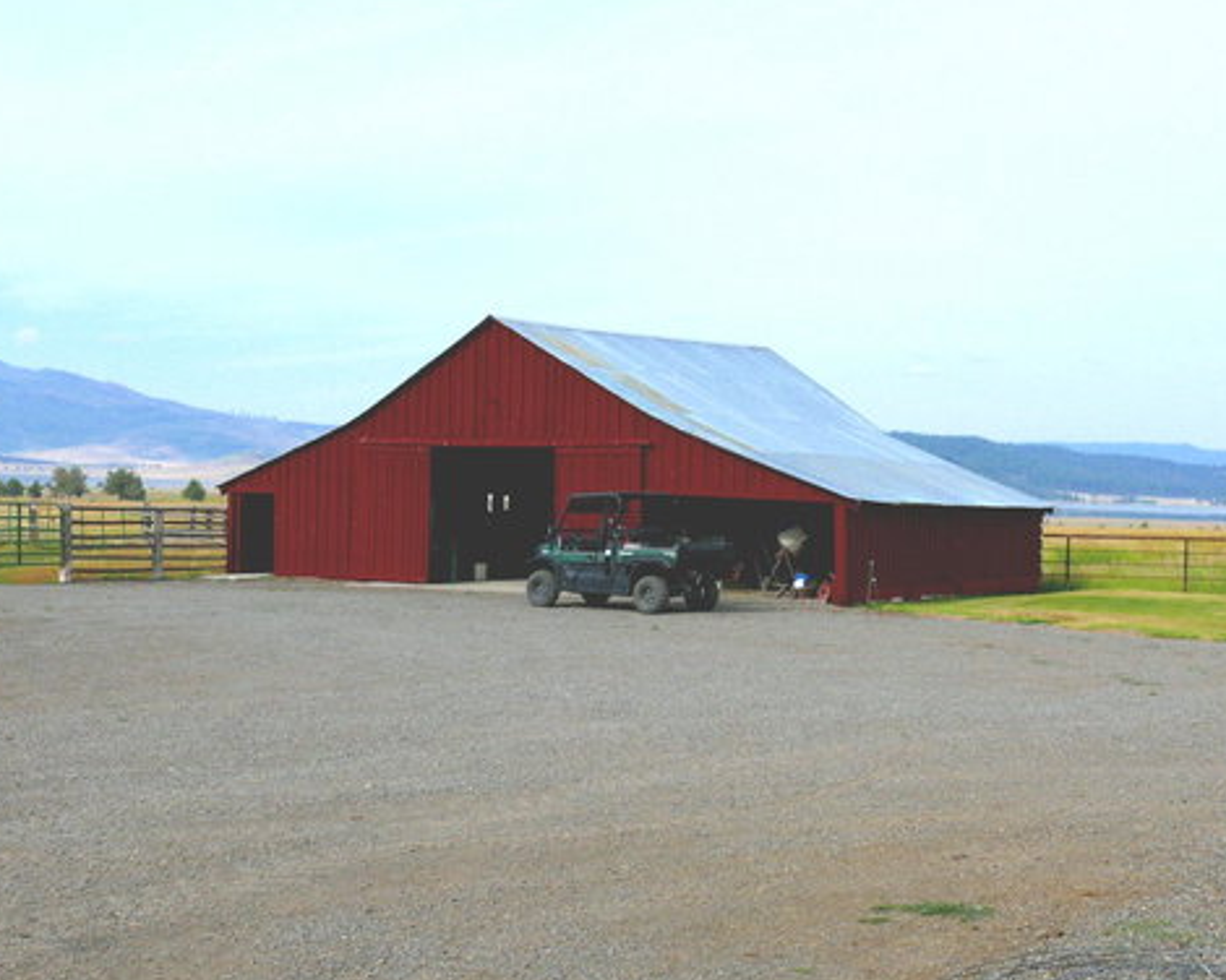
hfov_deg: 37.3
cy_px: 487
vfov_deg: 30.3
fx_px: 1814
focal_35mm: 50
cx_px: 587
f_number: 5.6
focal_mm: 8.9
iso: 100
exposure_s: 1/500
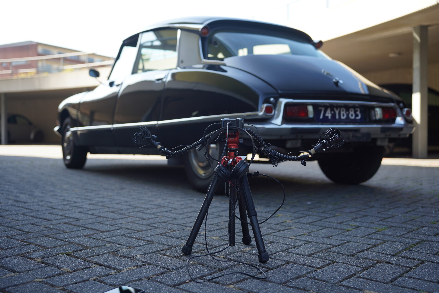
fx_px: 474
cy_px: 146
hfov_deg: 49.7
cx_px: 220
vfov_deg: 34.3
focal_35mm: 39
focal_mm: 38.9
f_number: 2.8
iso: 100
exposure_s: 1/125
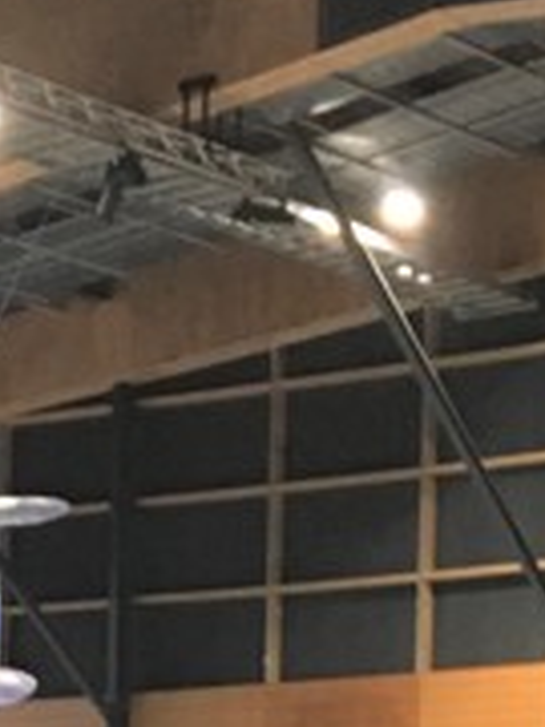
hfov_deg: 10.1
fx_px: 3065
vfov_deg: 12.5
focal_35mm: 146
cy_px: 1254
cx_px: 388
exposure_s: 1/20
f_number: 2.2
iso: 200
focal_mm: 4.15
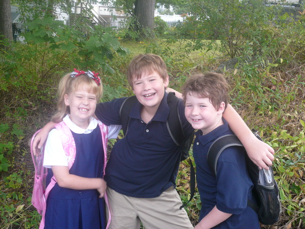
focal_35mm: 54
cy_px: 114
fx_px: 476
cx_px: 152
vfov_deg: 27.0
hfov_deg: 35.5
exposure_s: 1/40
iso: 100
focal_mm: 8.8
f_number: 3.8
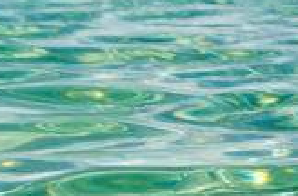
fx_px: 1080
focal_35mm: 131
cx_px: 805
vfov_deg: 7.7
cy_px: 730
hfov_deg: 11.6
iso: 100
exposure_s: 1/160
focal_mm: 11
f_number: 5.6
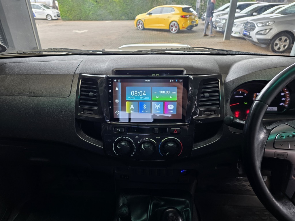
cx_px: 148
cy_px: 110
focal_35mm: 23
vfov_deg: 58.9
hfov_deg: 73.9
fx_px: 196
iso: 160
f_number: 1.7
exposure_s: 1/100
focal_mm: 6.25
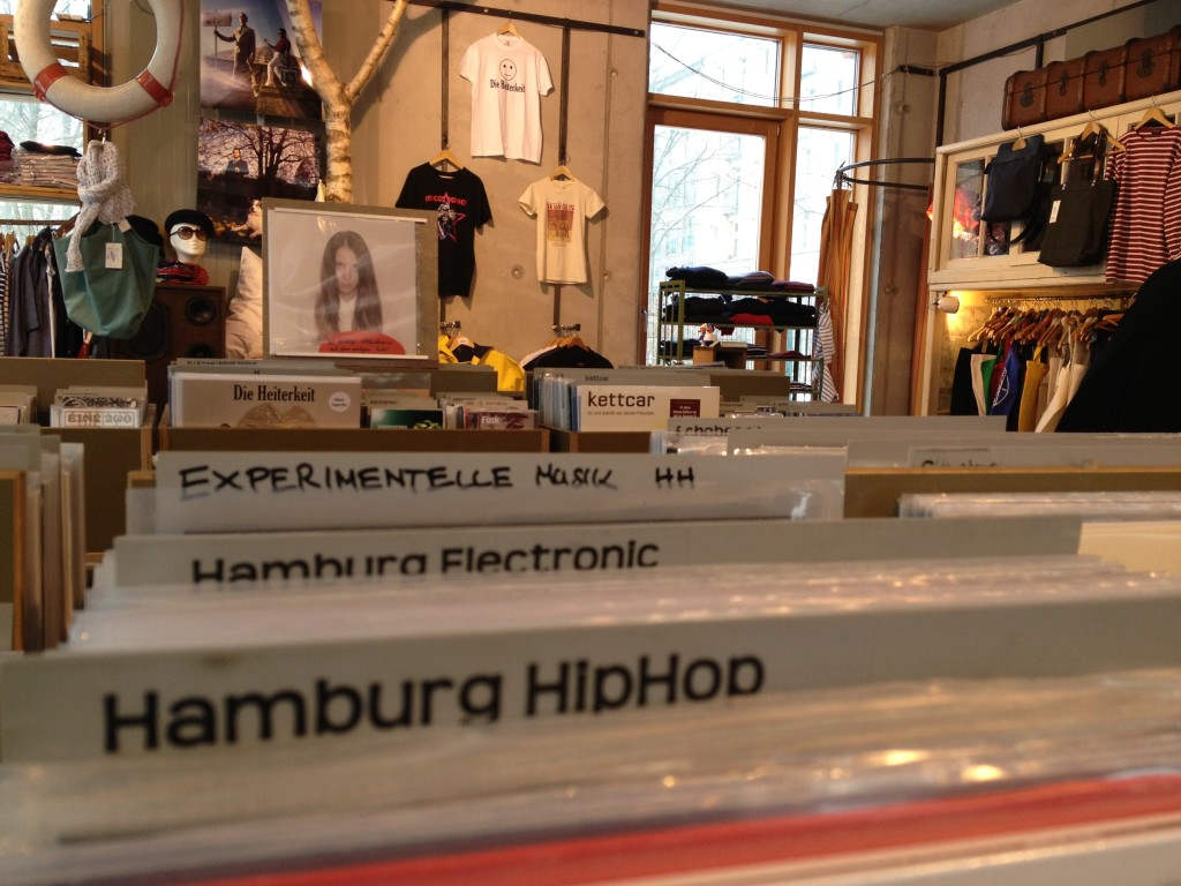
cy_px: 443
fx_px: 1194
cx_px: 590
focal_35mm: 35
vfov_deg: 40.7
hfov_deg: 52.6
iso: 80
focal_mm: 4.28
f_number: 2.4
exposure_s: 1/20
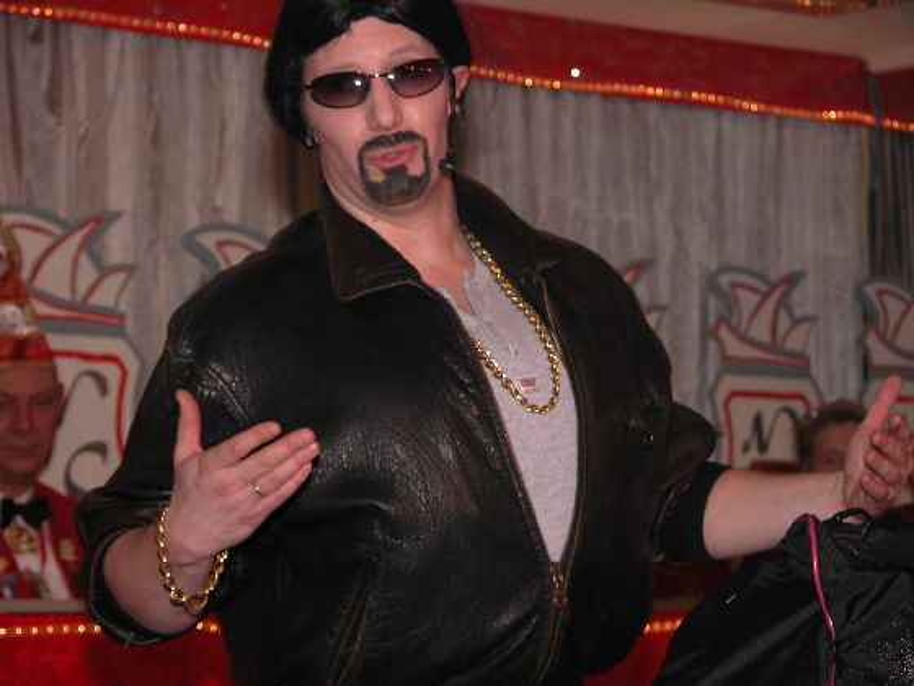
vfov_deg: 10.0
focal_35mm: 148
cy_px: 343
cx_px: 457
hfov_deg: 13.3
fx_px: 3908
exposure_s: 1/125
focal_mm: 37.7
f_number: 3.9
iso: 100
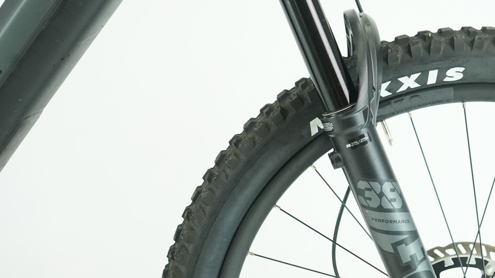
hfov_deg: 32.0
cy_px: 129
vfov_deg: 18.5
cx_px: 350
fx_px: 853
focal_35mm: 65
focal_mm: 37
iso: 2500
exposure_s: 1/200
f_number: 5.6
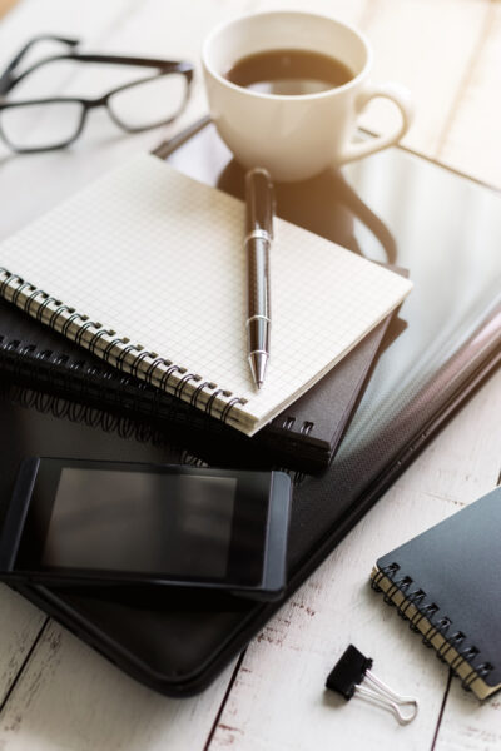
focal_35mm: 50
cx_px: 250
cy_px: 376
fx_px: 1044
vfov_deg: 39.6
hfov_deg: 27.0
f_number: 3.5
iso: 200
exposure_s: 1/50
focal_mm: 50
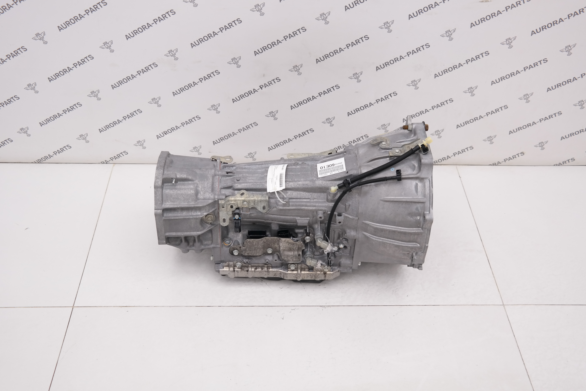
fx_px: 586
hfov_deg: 53.1
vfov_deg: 36.9
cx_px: 293
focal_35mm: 36
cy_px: 196
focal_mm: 24
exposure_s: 1/100
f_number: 4
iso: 200
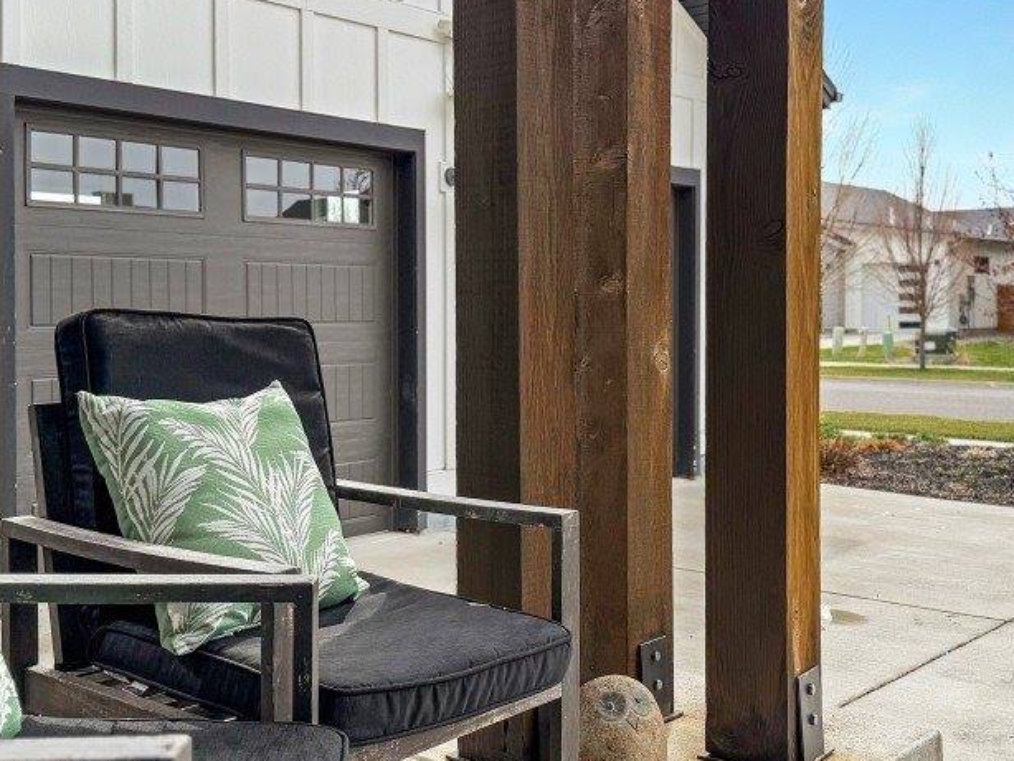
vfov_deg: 35.9
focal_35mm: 40
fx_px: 1172
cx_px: 514
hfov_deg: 46.8
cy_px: 429
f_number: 1.8
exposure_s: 1/4400
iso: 125
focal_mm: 6.76
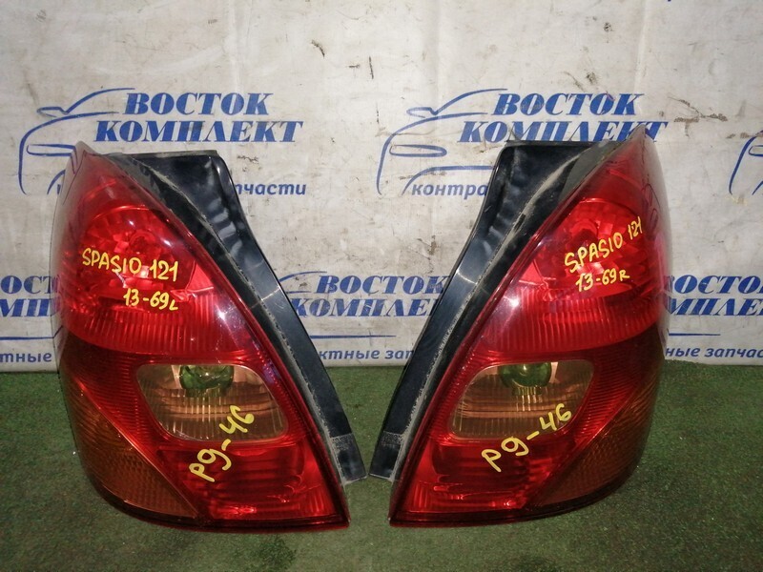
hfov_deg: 67.3
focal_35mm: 26
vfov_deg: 53.1
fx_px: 573
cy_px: 286
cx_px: 382
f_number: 1.8
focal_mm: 3.46
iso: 200
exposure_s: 1/33.3
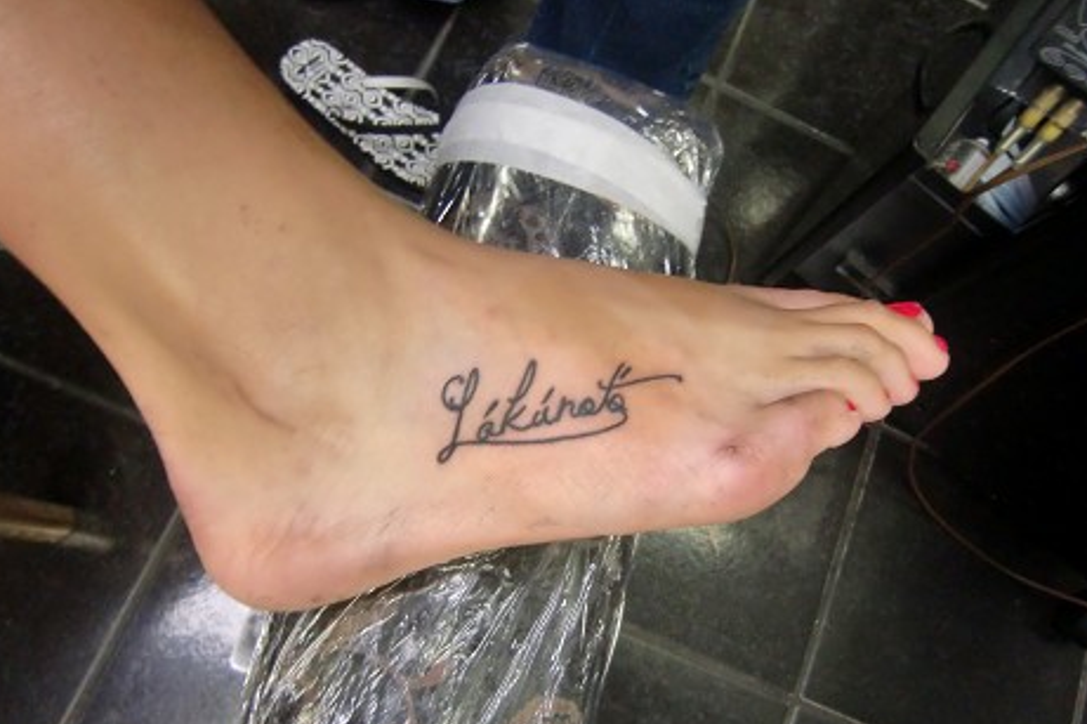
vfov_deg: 49.5
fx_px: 785
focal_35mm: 26
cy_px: 382
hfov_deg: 69.4
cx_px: 556
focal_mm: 4.3
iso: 400
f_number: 3.2
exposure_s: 1/50
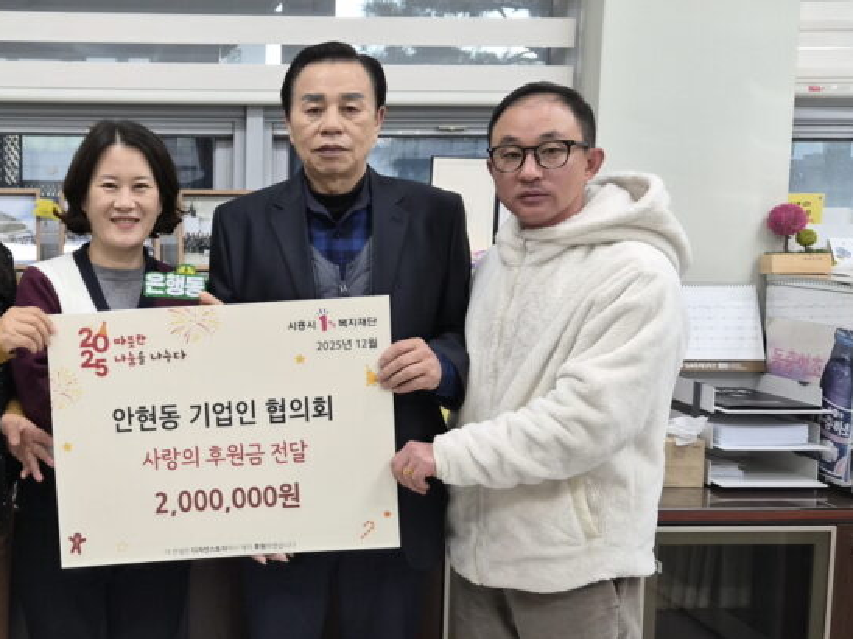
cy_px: 309
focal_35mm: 43
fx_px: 1060
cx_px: 140
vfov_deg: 33.6
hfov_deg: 41.5
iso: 125
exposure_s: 1/120
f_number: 1.8
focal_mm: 5.4
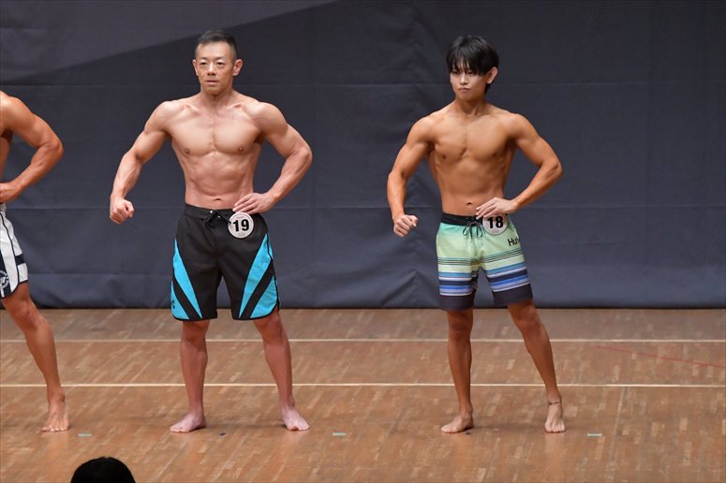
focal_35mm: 285
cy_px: 242
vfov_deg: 4.8
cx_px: 363
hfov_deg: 7.2
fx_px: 5745
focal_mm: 190
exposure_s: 1/400
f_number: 5.6
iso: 6400
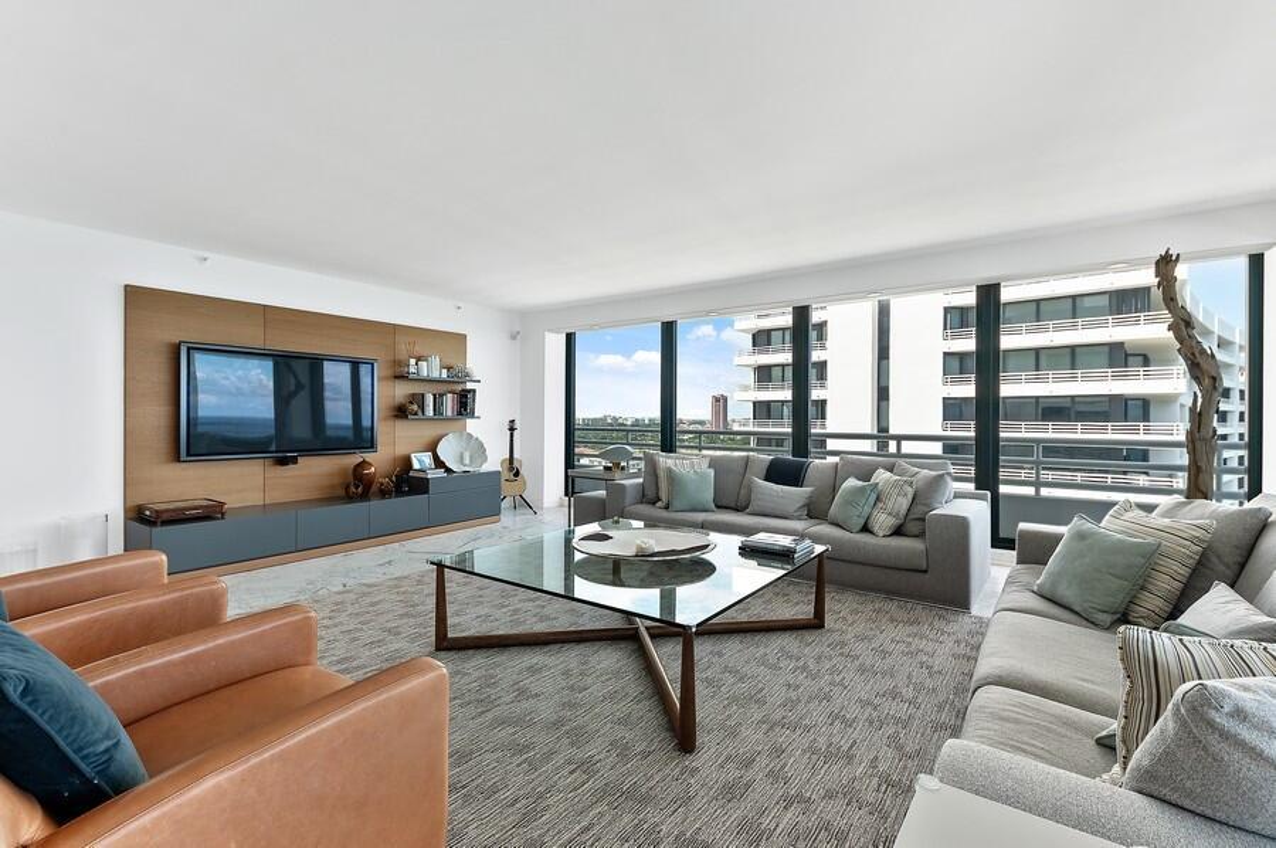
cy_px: 424
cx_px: 638
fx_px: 566
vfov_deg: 73.6
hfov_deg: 96.8
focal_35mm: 16
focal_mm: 16
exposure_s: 1/30
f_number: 8
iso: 100
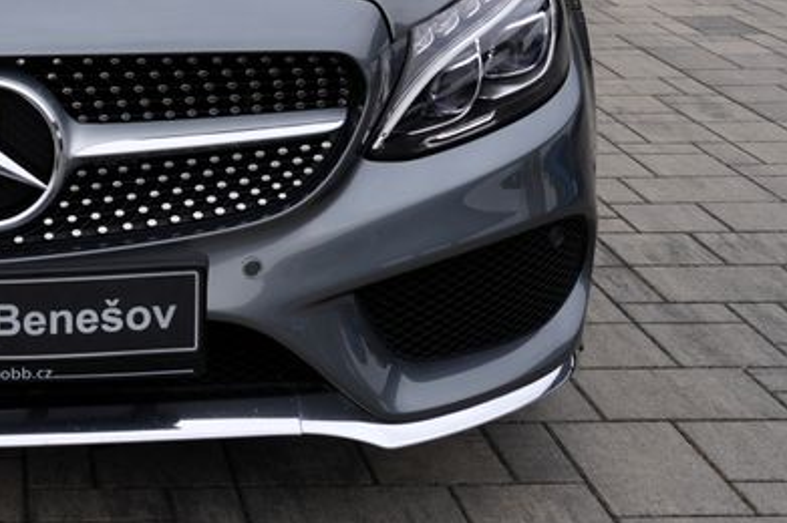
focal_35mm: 76
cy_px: -26
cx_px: -16
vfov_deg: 17.4
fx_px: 1660
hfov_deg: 25.3
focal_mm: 29
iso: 100
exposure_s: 1/160
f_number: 6.3
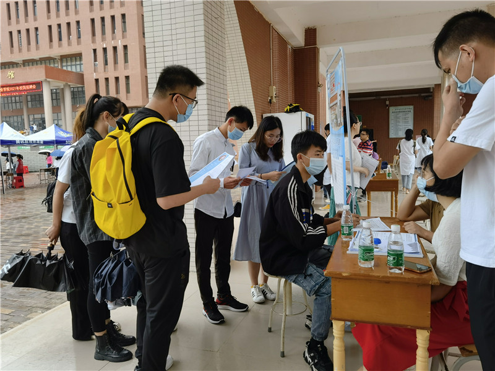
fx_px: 386
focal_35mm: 27
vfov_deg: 51.4
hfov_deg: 65.3
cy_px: 186
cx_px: 248
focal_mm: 6.67
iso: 50
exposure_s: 1/105
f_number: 1.9
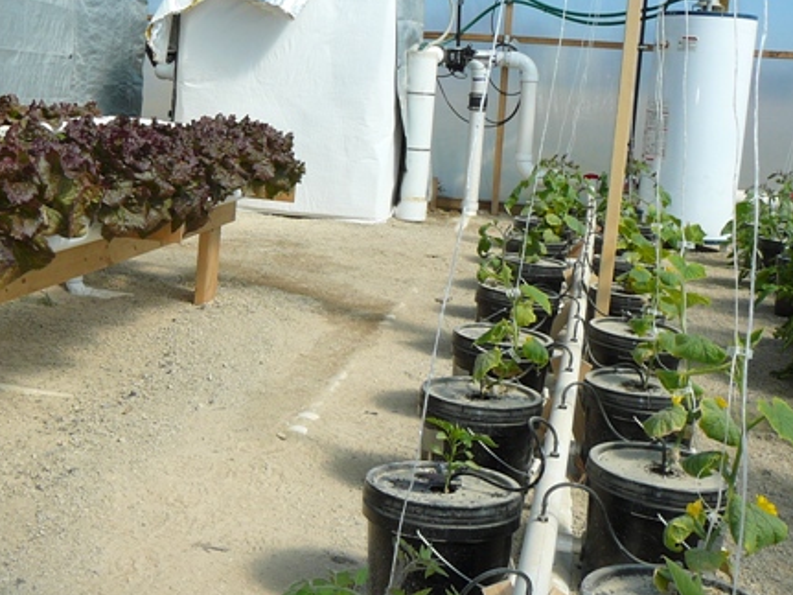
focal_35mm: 52
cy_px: 227
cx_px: 217
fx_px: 1191
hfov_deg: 36.1
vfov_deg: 27.9
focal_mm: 5.2
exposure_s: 1/640
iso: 80
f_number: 5
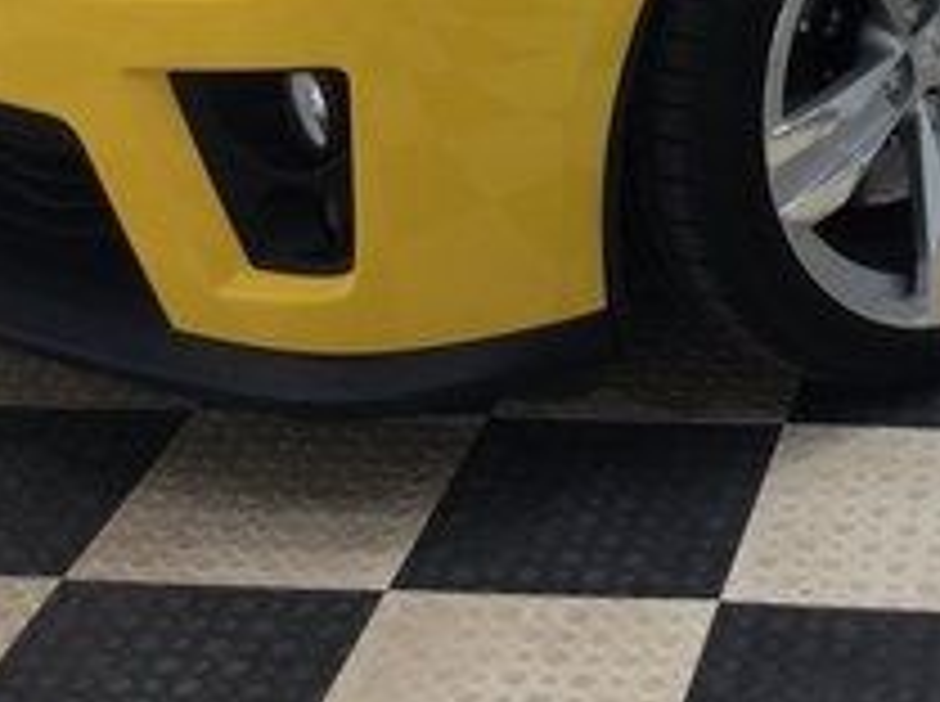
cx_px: 994
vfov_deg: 14.4
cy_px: -225
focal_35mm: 98
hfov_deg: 19.3
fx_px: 2657
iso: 40
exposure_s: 1/30
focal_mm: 3.3
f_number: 2.4
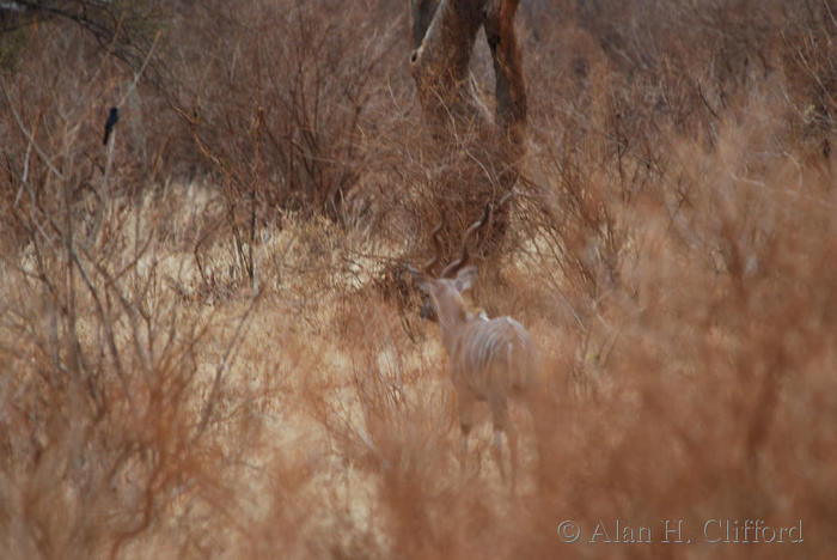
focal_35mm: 600
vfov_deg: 2.3
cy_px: 280
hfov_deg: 3.4
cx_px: 418
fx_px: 13961
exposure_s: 1/100
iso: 140
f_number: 5.6
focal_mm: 400
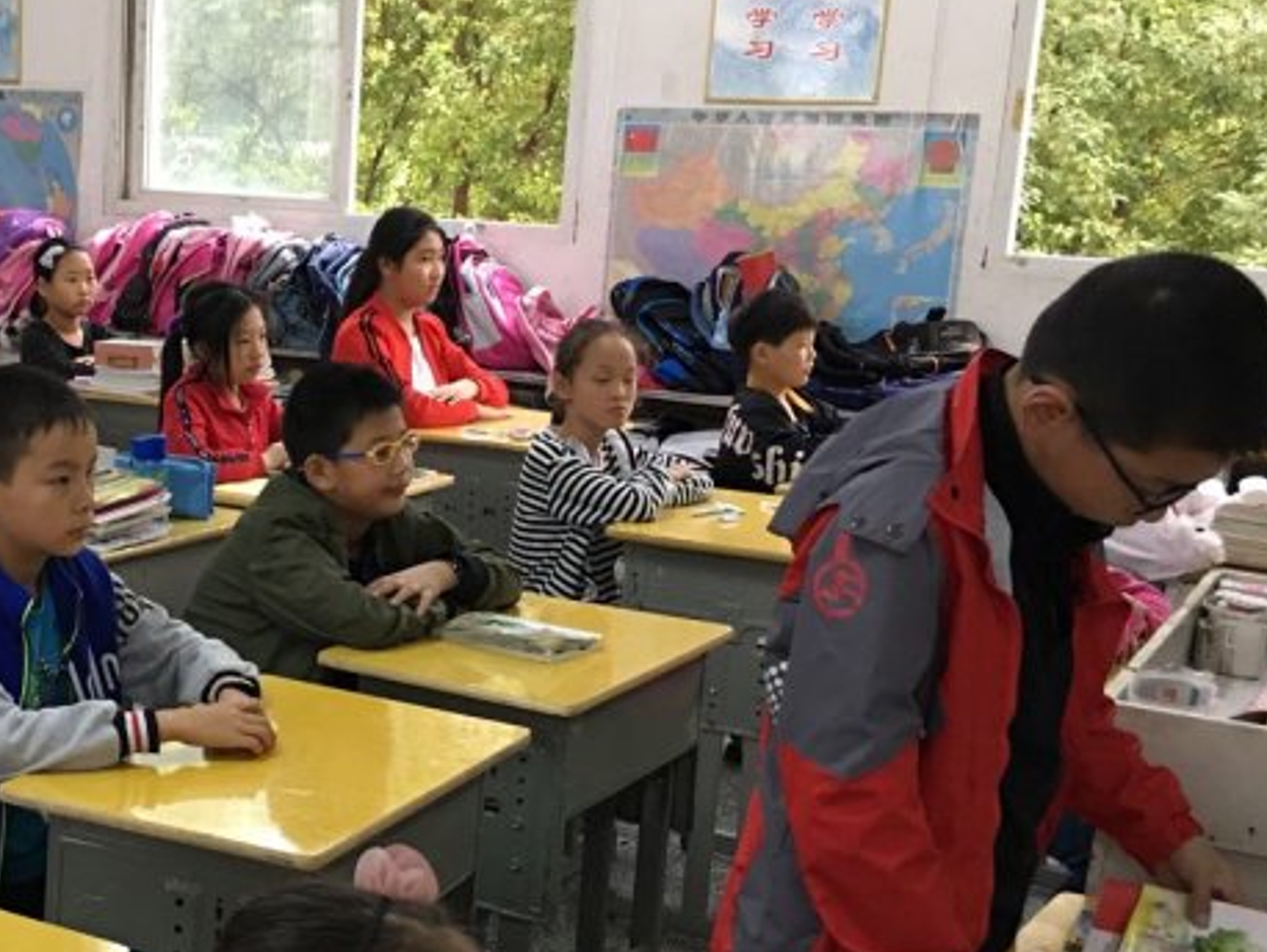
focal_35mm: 54
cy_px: 628
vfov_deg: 26.9
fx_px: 1978
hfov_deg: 34.3
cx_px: 225
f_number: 2.2
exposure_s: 1/15
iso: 80
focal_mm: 4.15
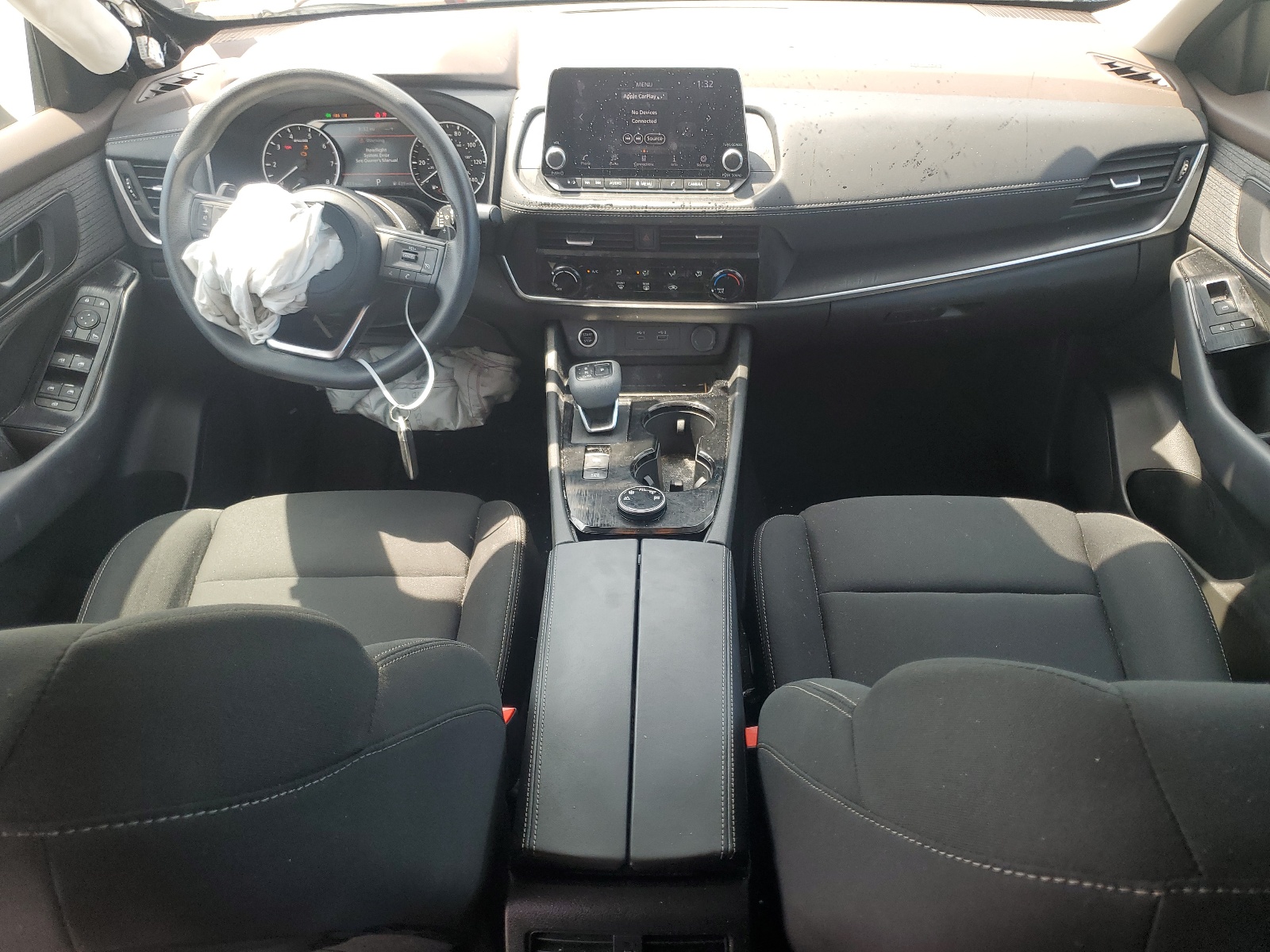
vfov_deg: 53.1
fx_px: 954
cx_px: 635
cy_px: 476
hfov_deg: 67.3
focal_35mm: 26
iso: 50
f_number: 1.5
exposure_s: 1/192
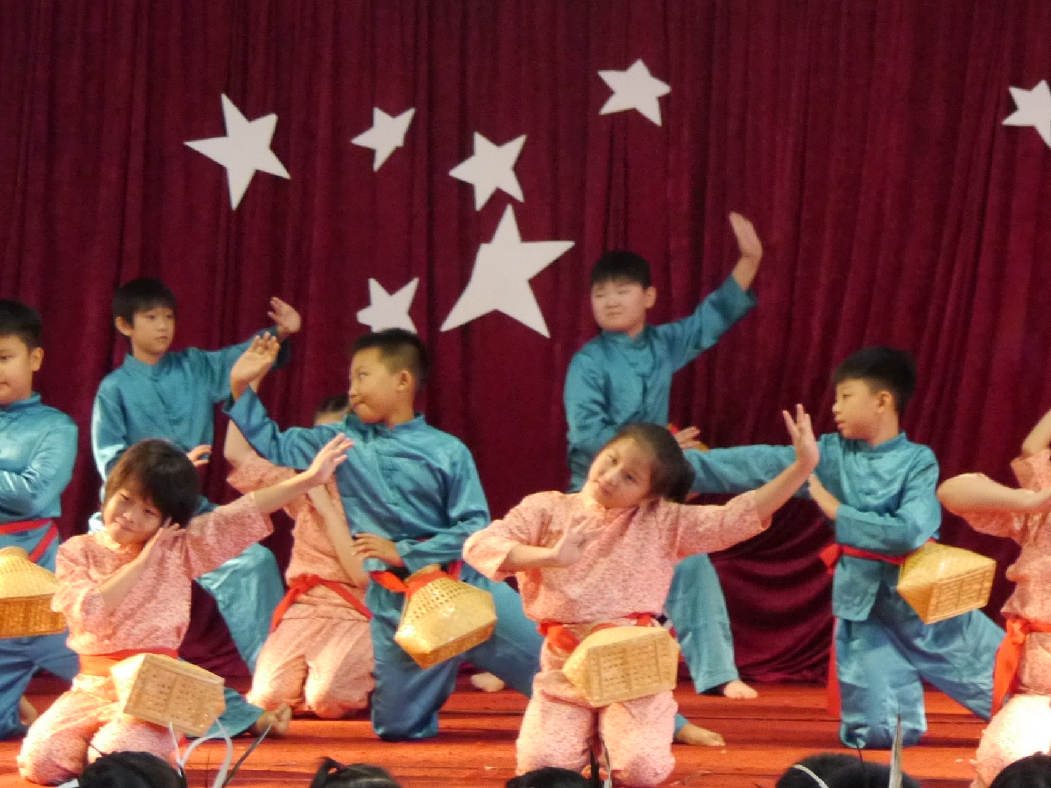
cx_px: 685
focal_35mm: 129
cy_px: 36
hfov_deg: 15.3
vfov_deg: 11.4
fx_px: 3916
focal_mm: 24
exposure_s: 1/50
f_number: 4.1
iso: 1600
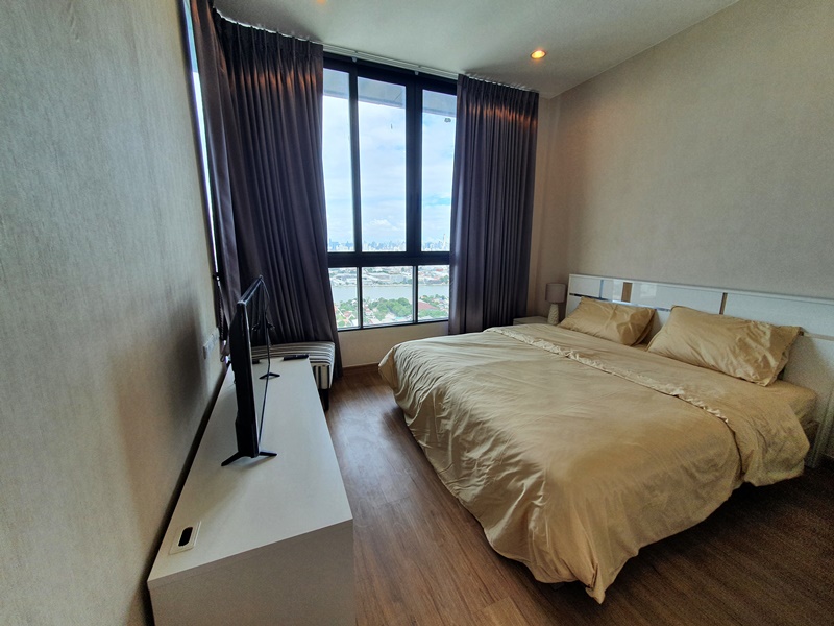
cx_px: 417
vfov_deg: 89.9
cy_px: 313
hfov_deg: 106.2
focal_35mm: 13
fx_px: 313
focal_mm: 1.8
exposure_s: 1/154
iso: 50
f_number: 2.2
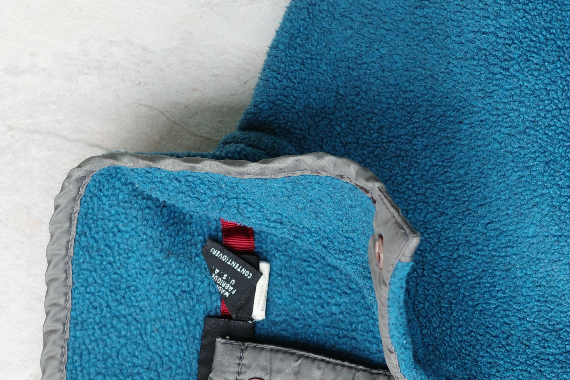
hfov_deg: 18.4
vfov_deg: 12.4
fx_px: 1742
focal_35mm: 110
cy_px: 345
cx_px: 462
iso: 640
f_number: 3.2
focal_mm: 26
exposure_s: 1/400
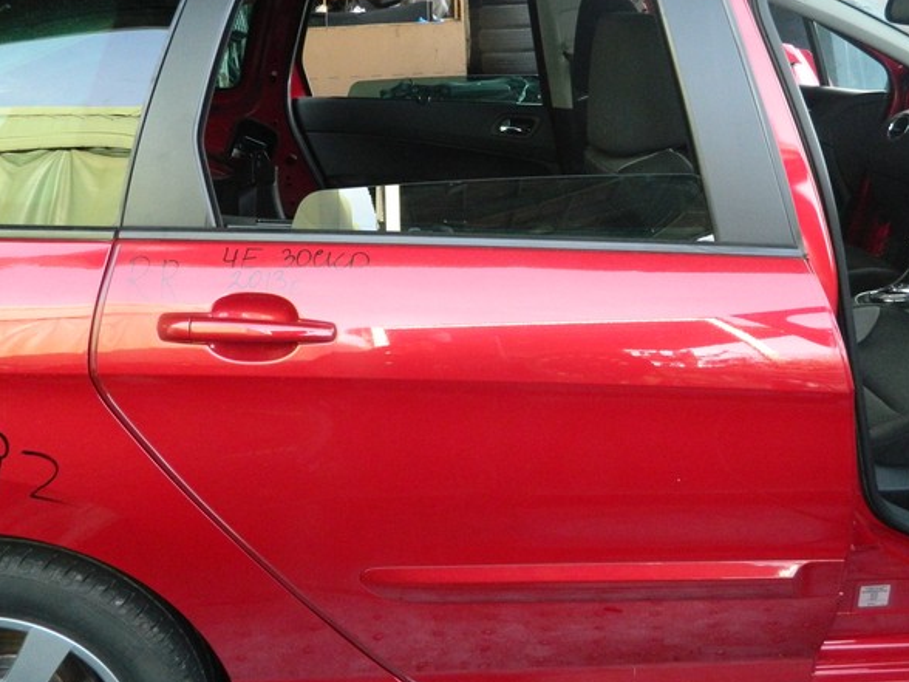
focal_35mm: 34
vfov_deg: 41.7
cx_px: 458
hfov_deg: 54.0
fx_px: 893
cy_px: 291
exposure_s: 1/160
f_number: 3.1
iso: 400
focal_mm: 4.5
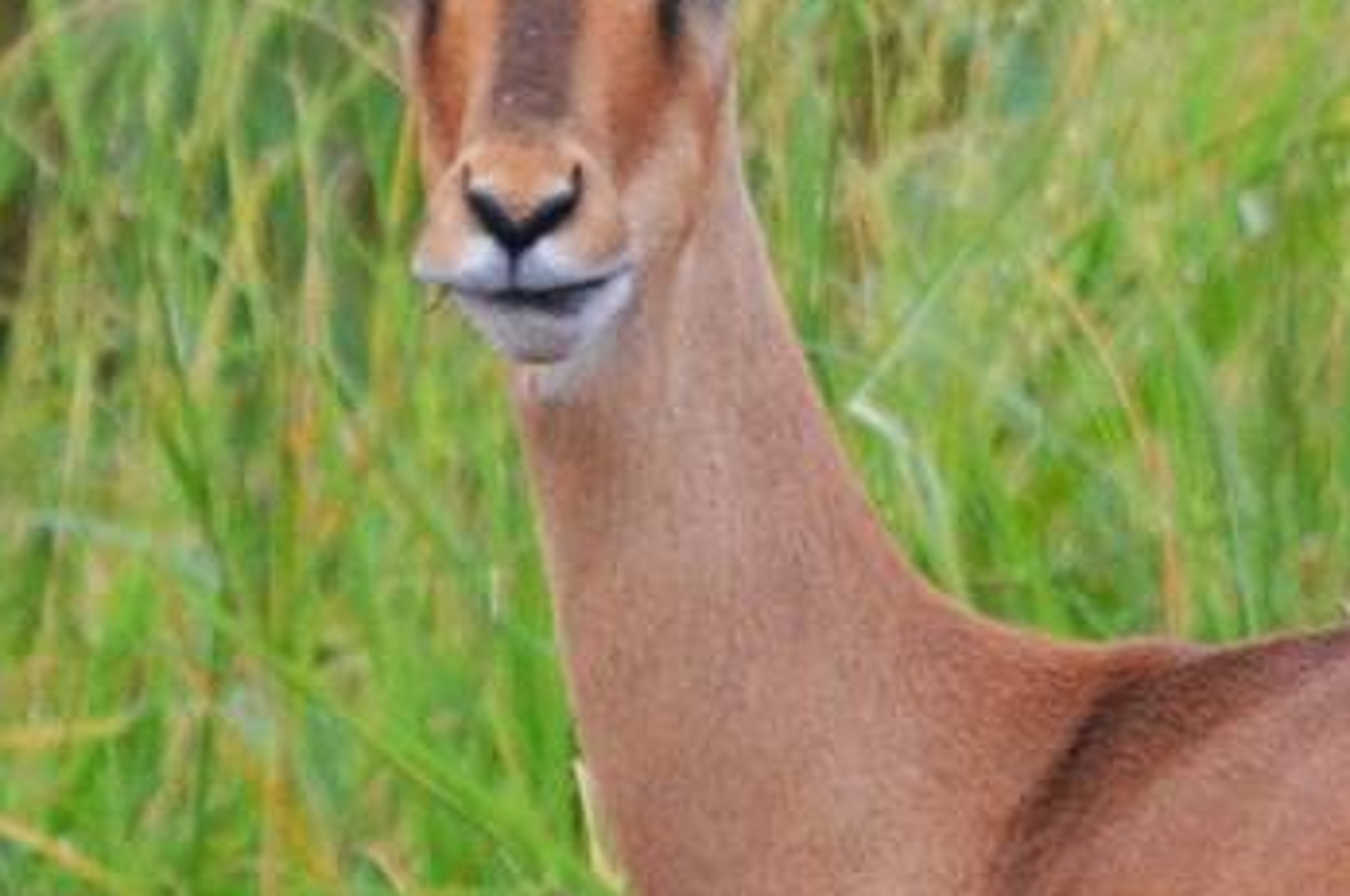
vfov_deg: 0.4
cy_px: 1284
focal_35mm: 3101
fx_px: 116124
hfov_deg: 0.7
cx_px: 1175
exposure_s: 1/800
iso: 2500
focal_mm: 450
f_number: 7.1
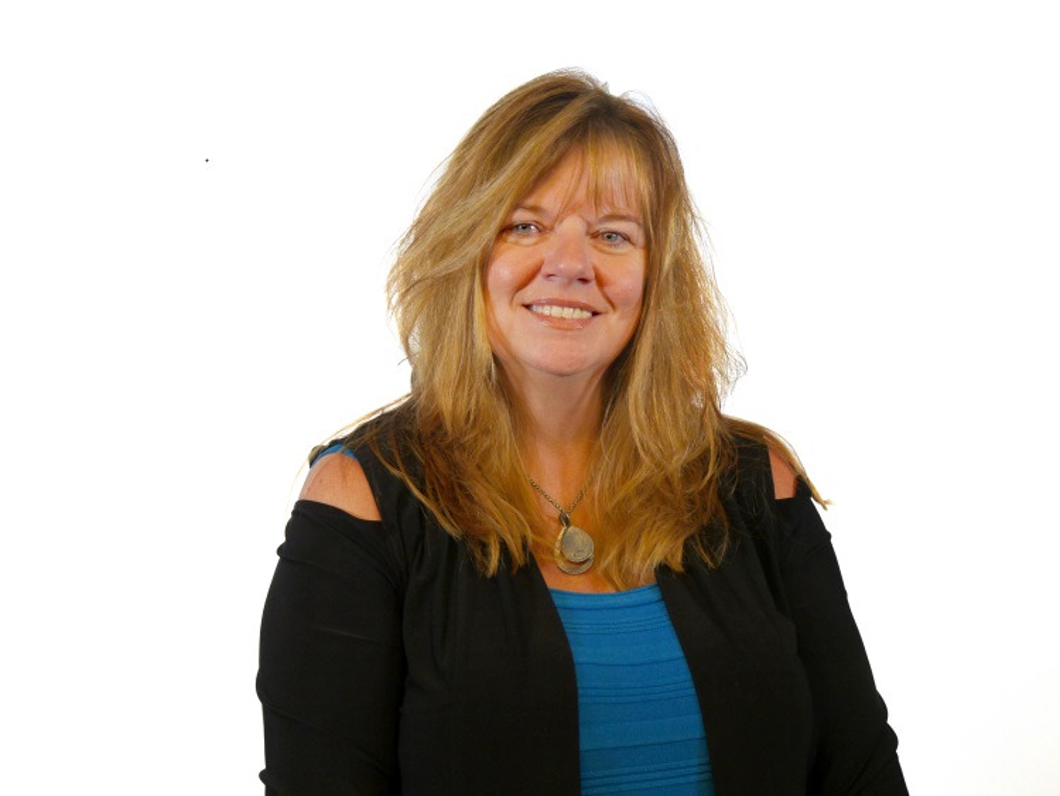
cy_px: 398
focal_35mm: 80
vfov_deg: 18.4
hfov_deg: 24.4
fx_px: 2451
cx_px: 530
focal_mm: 40
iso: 1000
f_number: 4.7
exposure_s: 1/80
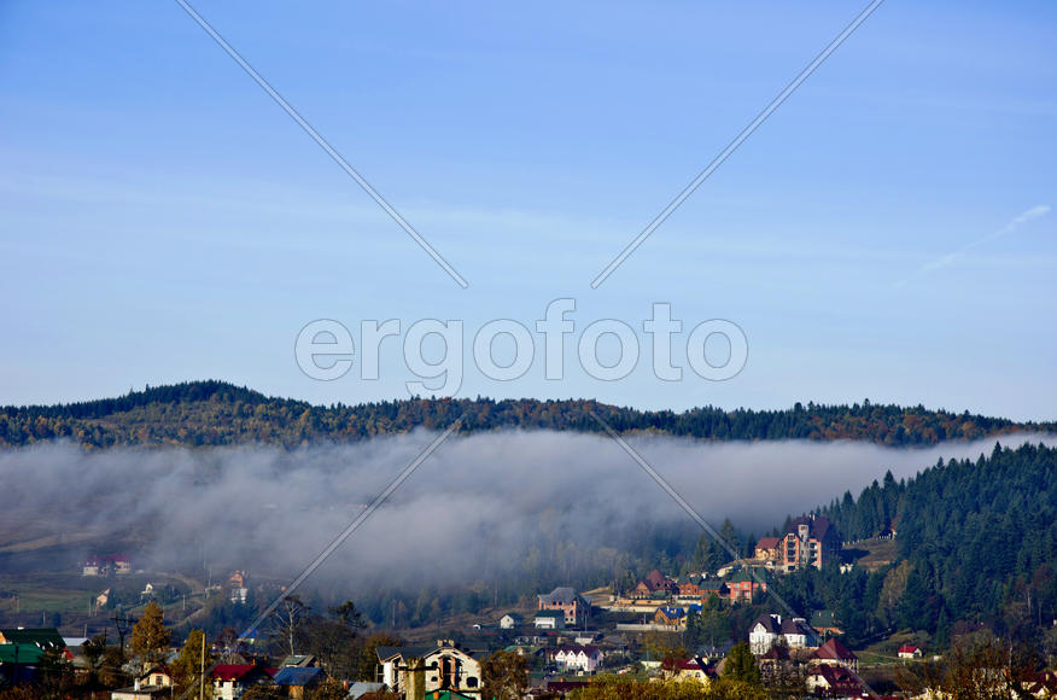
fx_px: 3955
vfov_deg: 10.1
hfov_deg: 15.2
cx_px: 528
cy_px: 350
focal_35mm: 135
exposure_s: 1/160
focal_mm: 90
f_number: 11
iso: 100
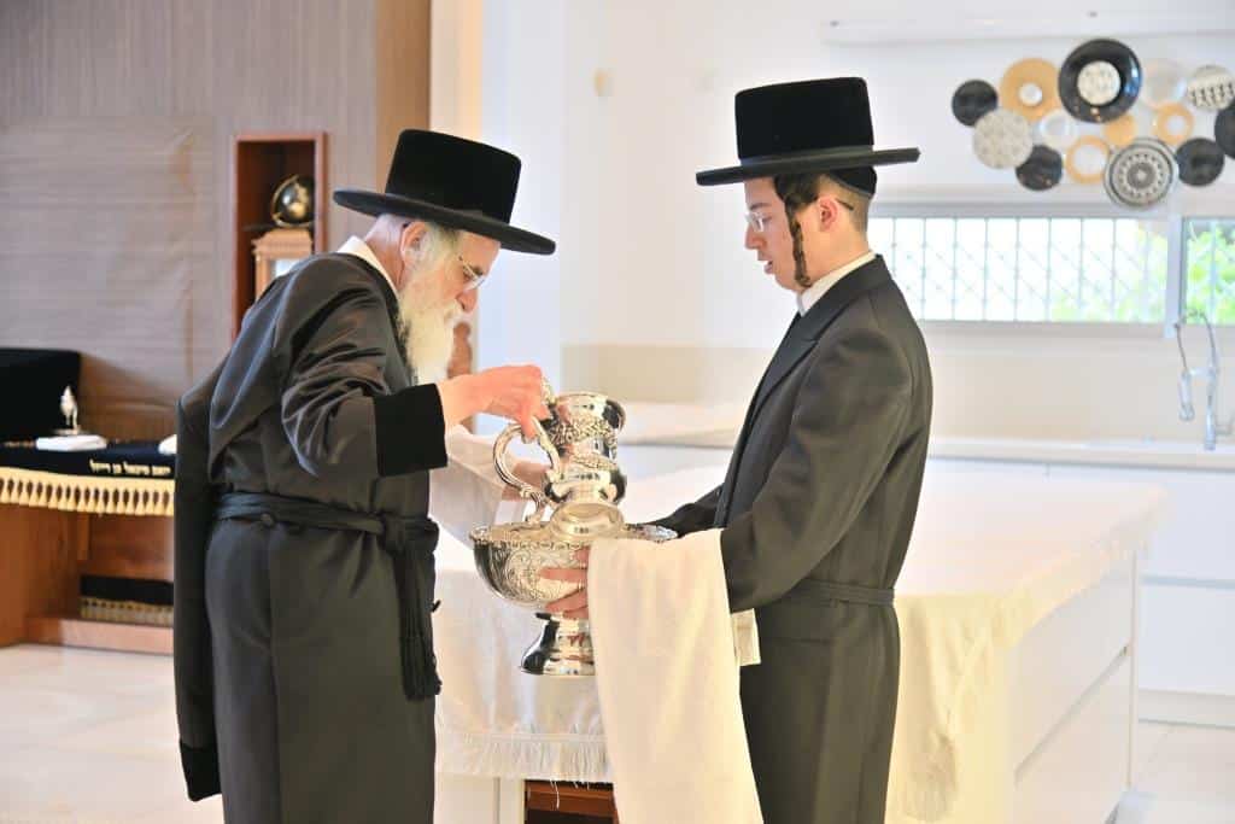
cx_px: 618
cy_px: 412
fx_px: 1990
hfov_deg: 34.5
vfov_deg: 23.4
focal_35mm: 58
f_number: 4
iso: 640
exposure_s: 1/160
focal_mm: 58
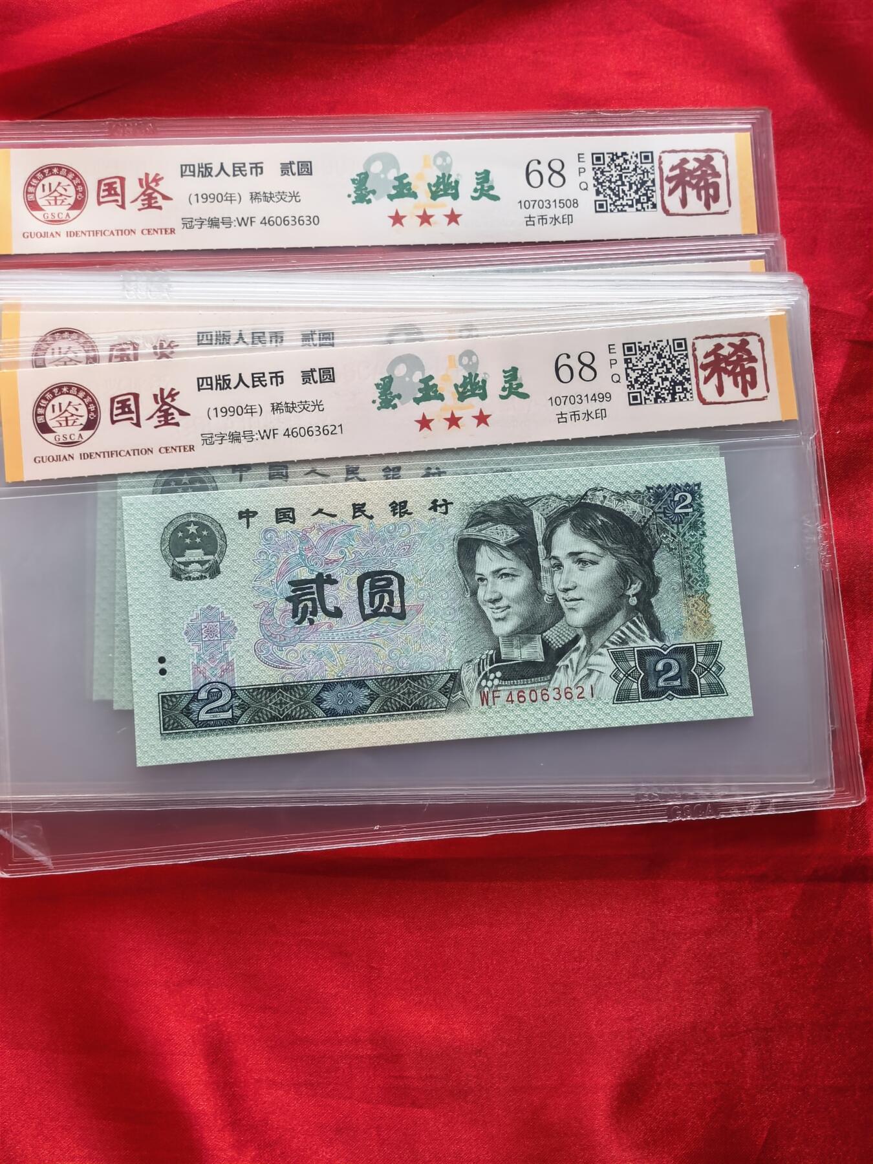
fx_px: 1614
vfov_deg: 39.7
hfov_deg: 30.3
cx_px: 436
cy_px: 582
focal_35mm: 48
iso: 50
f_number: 2
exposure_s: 1/494
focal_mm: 6.98
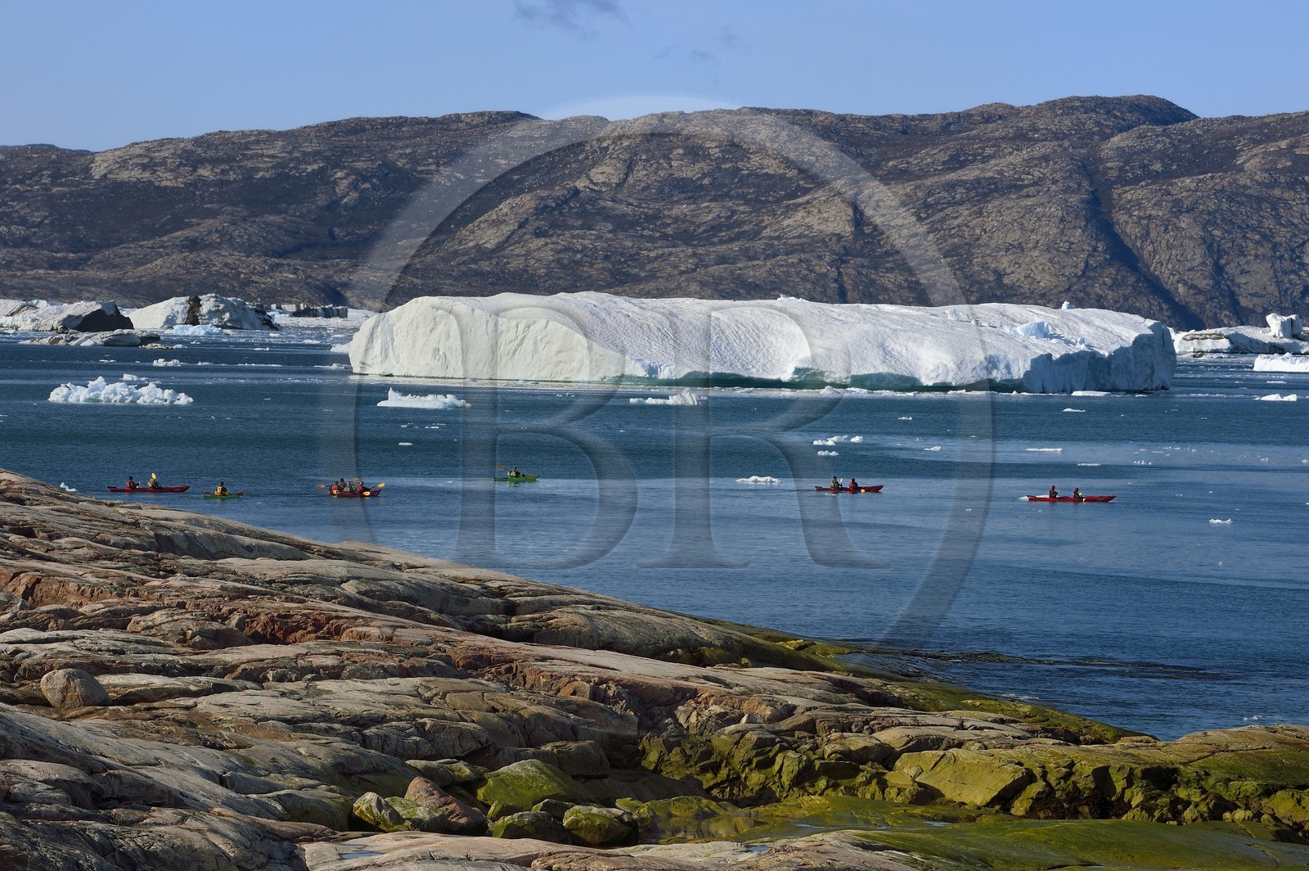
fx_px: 7993
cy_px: 436
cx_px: 654
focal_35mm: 220
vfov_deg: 6.2
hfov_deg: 9.4
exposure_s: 1/250
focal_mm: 220
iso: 200
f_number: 16
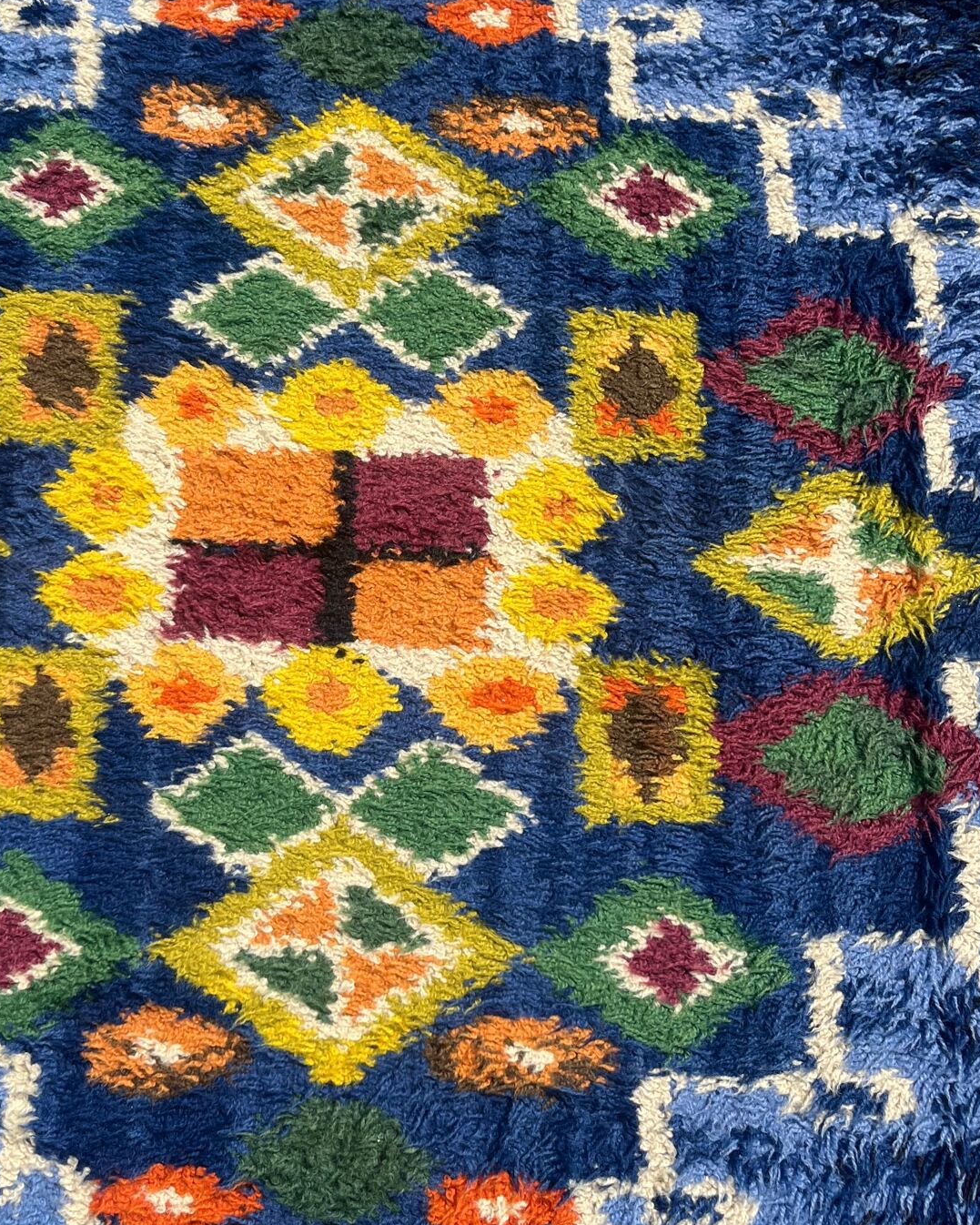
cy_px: 600
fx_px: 1378
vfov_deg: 47.9
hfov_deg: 39.0
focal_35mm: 38
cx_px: 392
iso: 50
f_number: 1.6
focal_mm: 5.1
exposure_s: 1/2688
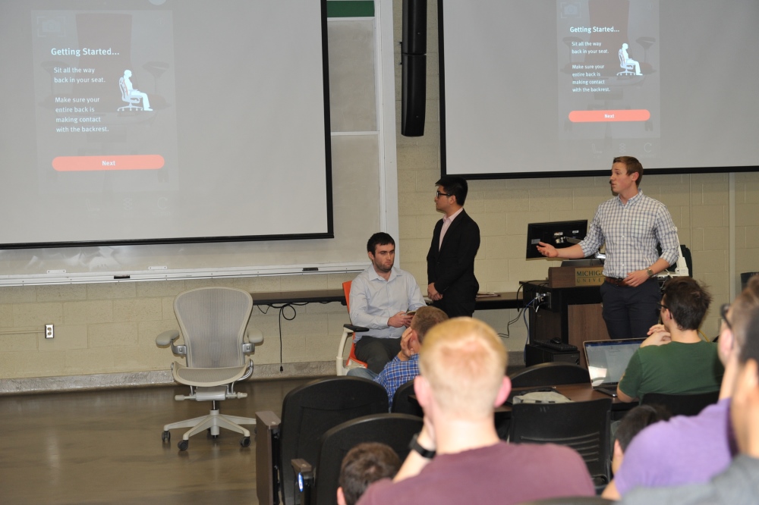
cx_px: 380
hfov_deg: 28.9
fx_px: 1475
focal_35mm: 70
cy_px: 252
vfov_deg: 19.4
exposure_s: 1/60
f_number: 5
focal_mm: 70
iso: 1000
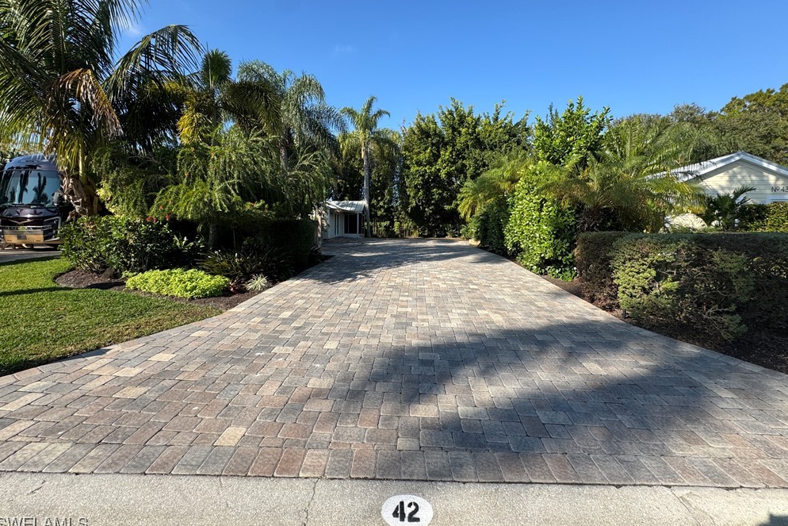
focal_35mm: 15
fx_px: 328
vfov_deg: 77.1
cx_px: 396
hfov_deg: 100.4
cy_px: 236
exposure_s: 1/1094
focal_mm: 2.22
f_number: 2.2
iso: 50
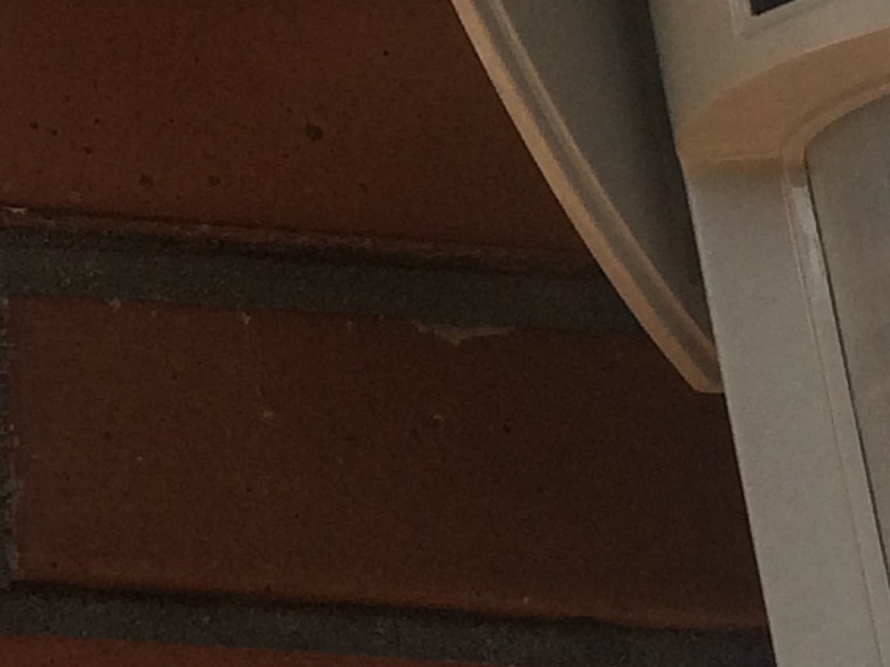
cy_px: 2
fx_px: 4293
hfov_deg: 11.4
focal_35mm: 167
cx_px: -356
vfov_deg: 8.8
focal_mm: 4.15
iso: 32
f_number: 2.2
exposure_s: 1/1368
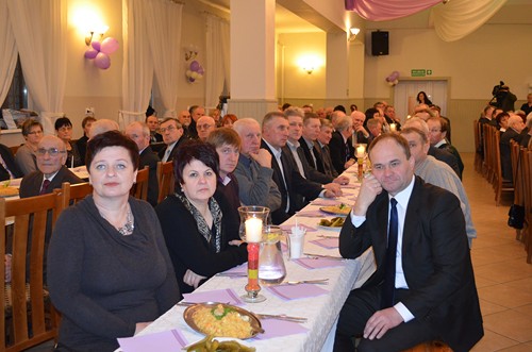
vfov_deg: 31.7
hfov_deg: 46.5
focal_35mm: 42
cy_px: 176
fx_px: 619
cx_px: 266
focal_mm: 28
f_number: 4.5
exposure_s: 1/60
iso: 2500
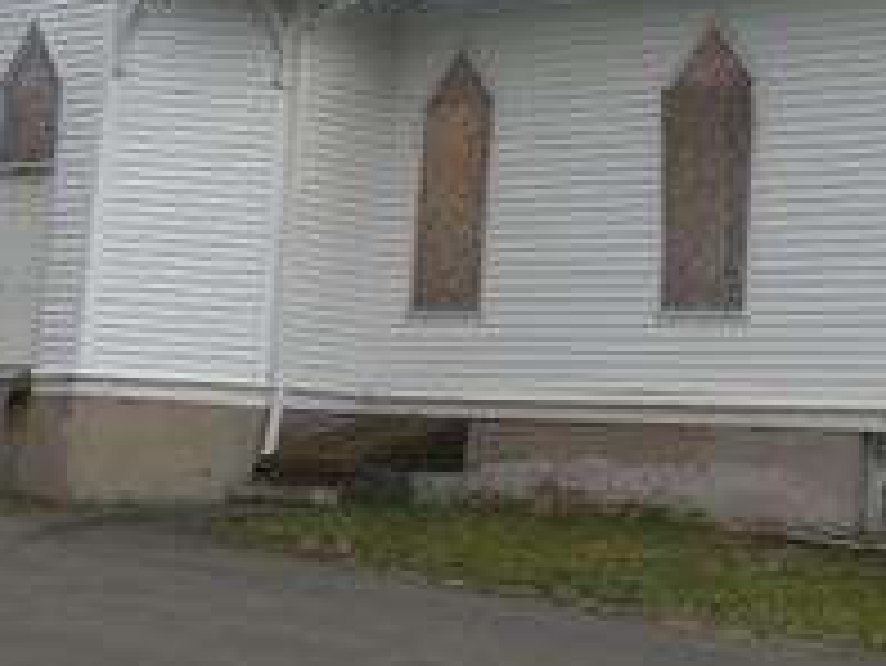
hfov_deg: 17.1
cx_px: 760
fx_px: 2920
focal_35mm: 114
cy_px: 137
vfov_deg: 12.9
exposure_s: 1/197
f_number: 8.2
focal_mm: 6.3
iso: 80
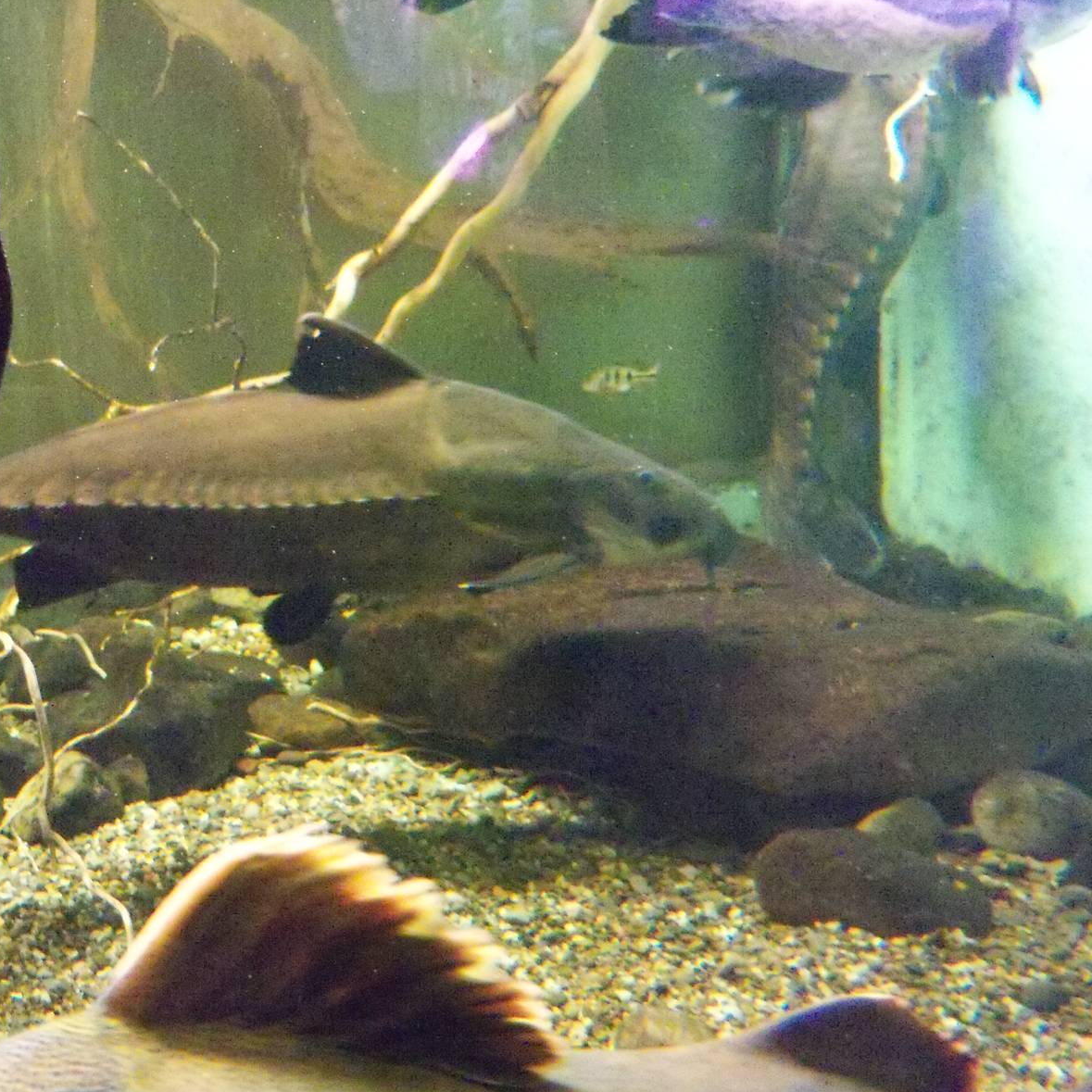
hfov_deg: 40.0
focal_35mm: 42
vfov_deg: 40.0
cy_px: 552
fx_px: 1499
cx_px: 499
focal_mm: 6.2
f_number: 3.5
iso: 1600
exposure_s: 1/20
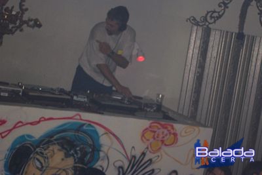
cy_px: 88
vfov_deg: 13.6
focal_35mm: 101
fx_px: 735
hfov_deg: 20.2
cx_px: 131
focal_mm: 21.3
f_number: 4.8
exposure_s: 1/90
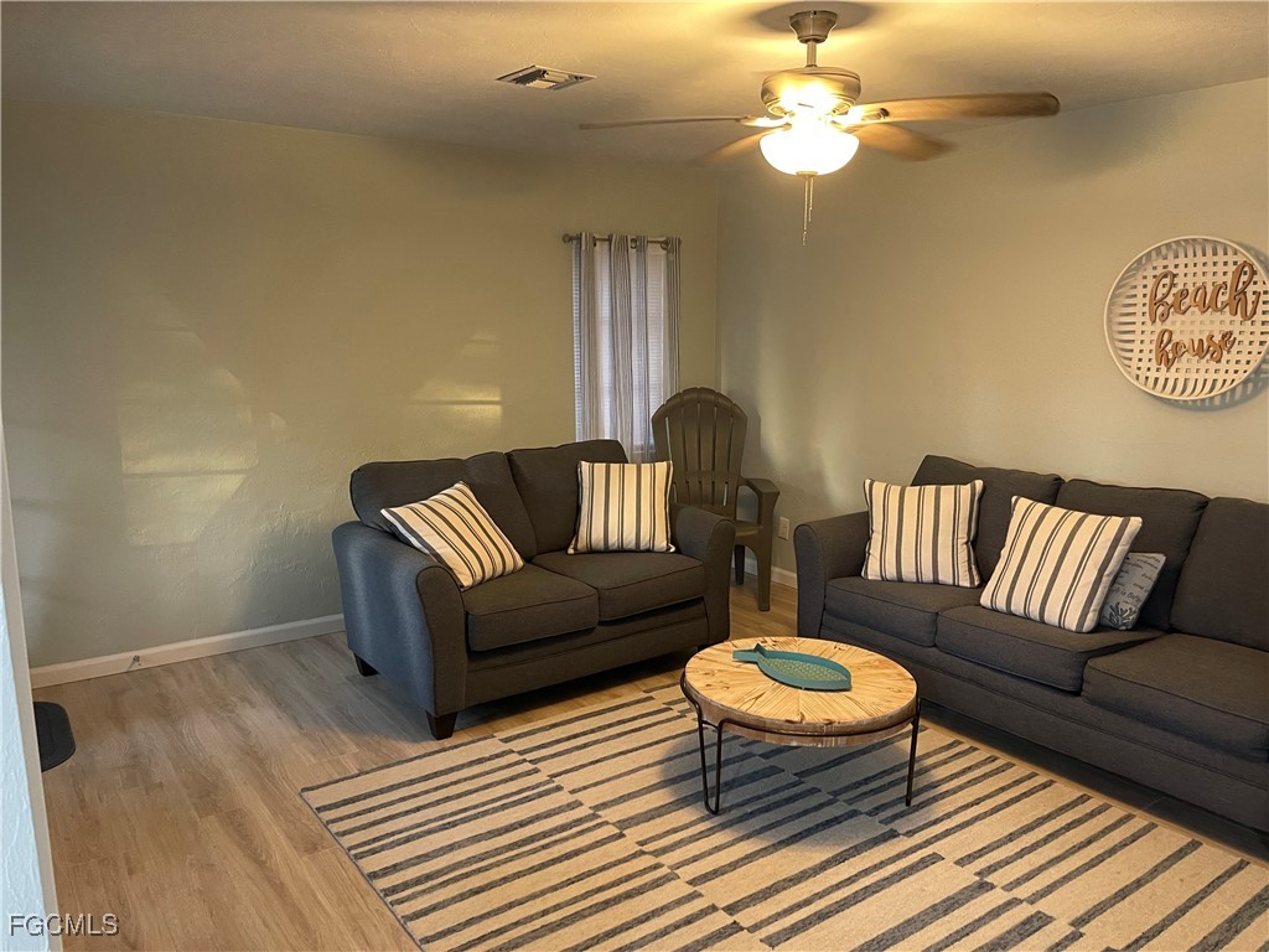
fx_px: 916
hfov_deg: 69.4
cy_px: 476
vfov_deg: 54.9
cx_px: 634
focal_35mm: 25
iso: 400
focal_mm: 5.1
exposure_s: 1/40
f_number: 1.6
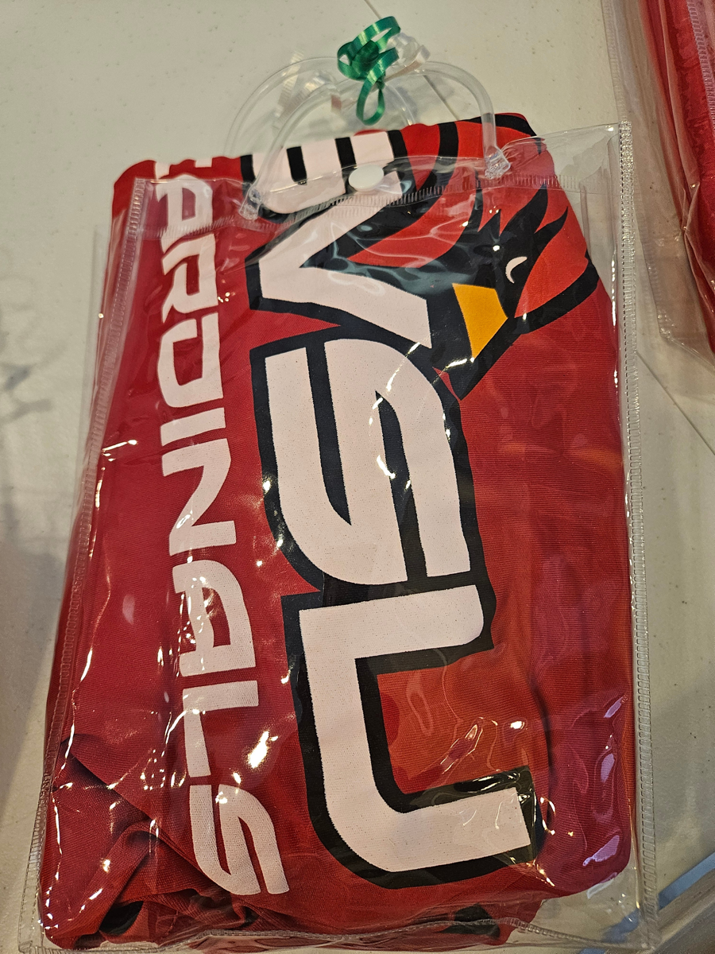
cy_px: 477
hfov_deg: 58.9
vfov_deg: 73.9
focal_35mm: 23
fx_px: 633
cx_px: 358
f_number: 1.8
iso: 320
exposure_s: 1/120
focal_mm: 5.4
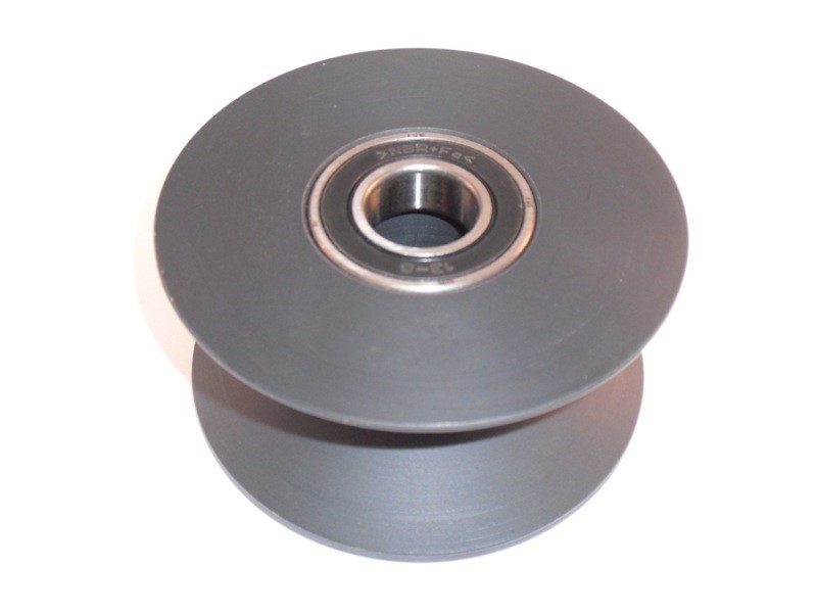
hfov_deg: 42.9
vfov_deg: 32.9
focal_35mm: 44
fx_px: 1038
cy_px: 306
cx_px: 408
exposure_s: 1/60
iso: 200
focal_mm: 7.7
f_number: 3.4
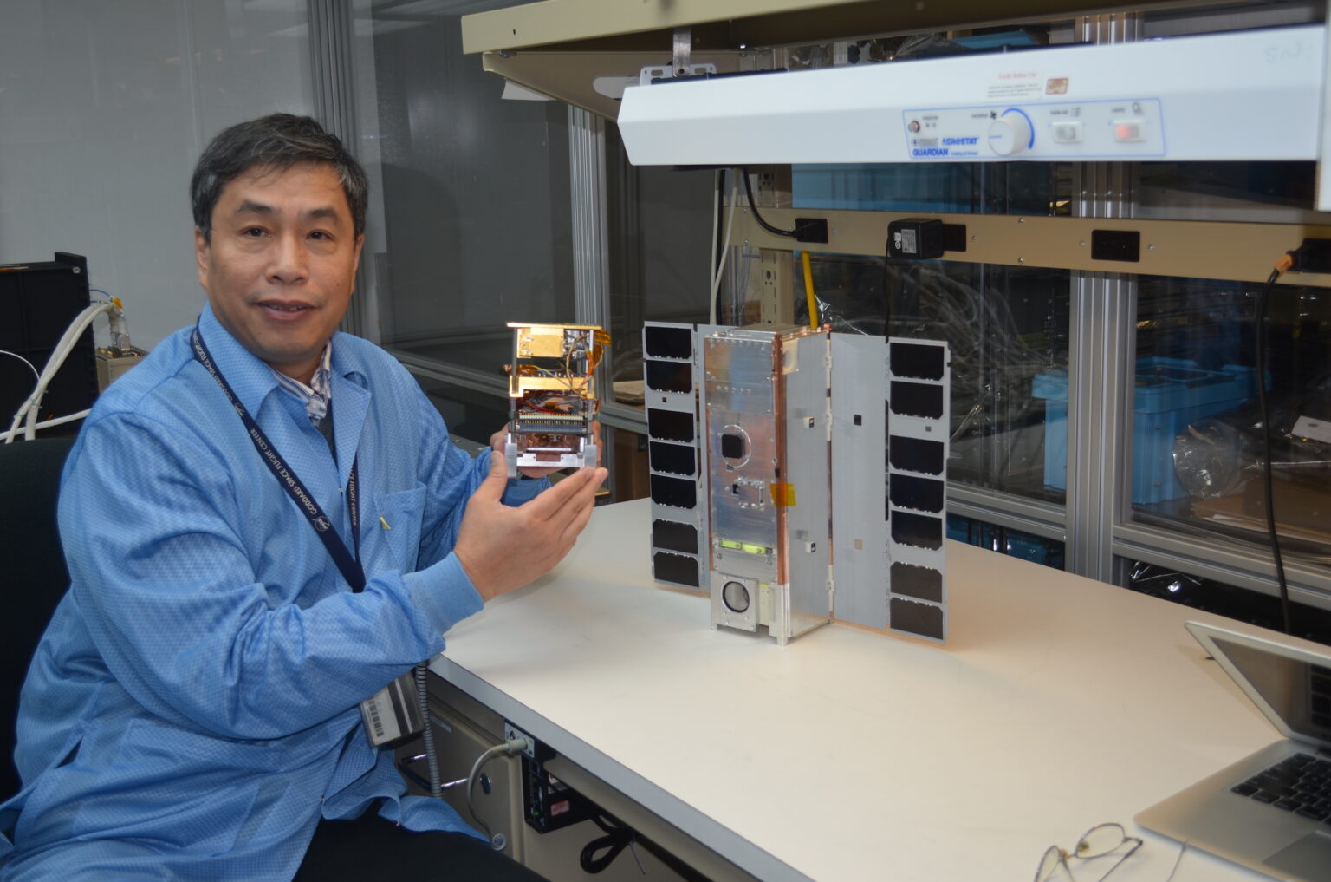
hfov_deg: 49.6
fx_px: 1439
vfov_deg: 34.1
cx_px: 666
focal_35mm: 39
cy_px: 441
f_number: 4.2
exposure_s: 1/60
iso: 160
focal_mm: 26
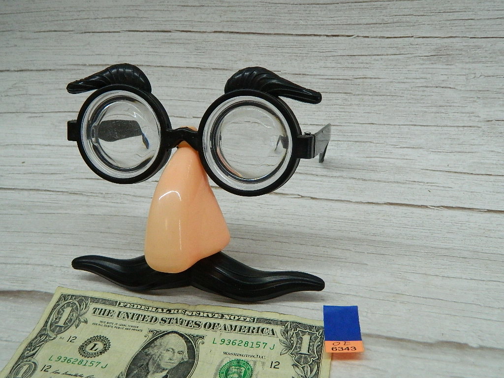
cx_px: 252
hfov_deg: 52.6
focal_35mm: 35
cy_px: 189
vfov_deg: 40.7
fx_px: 510
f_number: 3.3
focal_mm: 6.2
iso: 400
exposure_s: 1/320
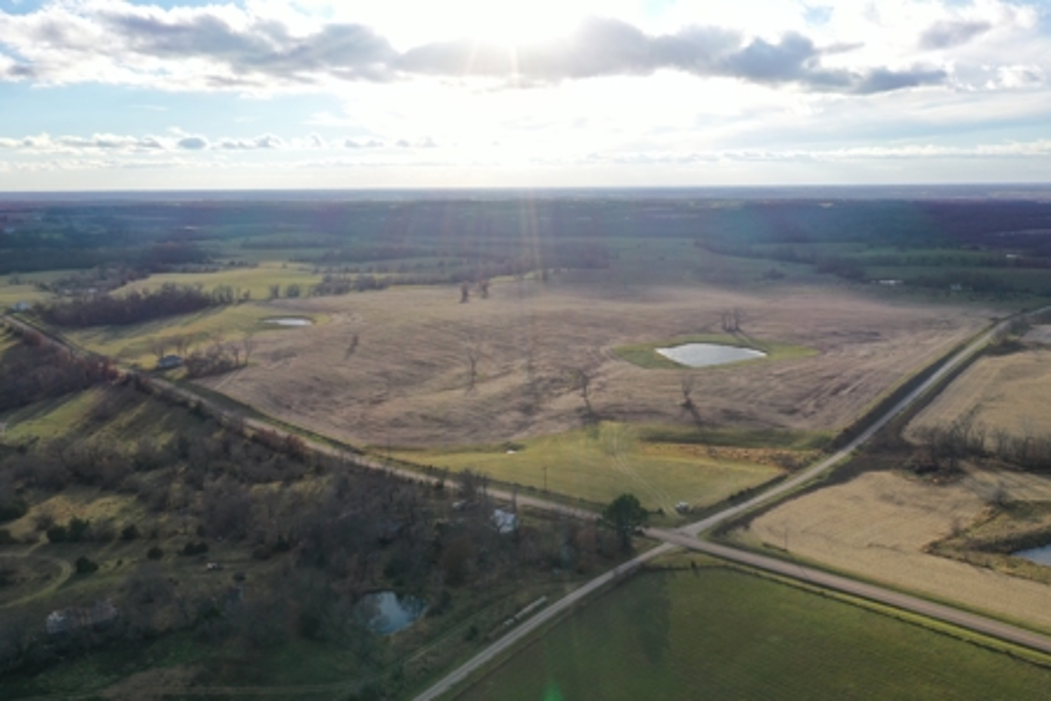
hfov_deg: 65.5
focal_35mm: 28
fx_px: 817
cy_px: 350
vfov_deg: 46.4
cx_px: 526
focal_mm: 10.26
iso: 100
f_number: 5.6
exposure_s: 1/500
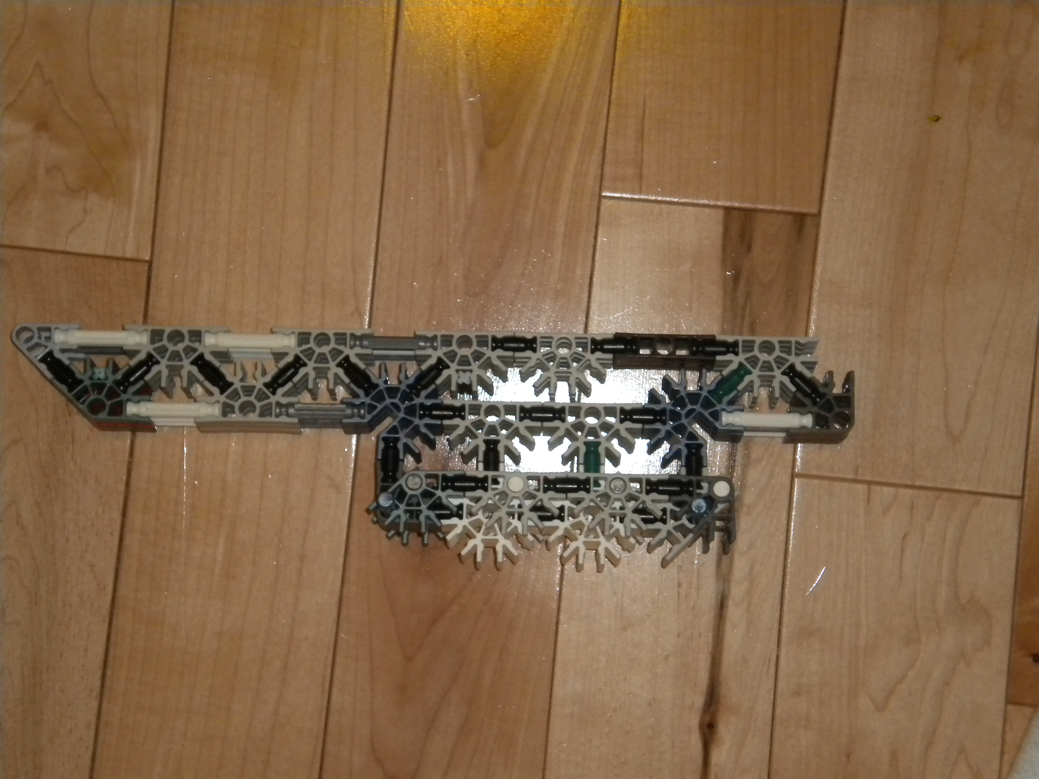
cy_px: 390
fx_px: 2371
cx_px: 520
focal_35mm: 79
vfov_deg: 18.7
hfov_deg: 24.7
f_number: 5.1
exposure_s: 1/60
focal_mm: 14.3
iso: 400
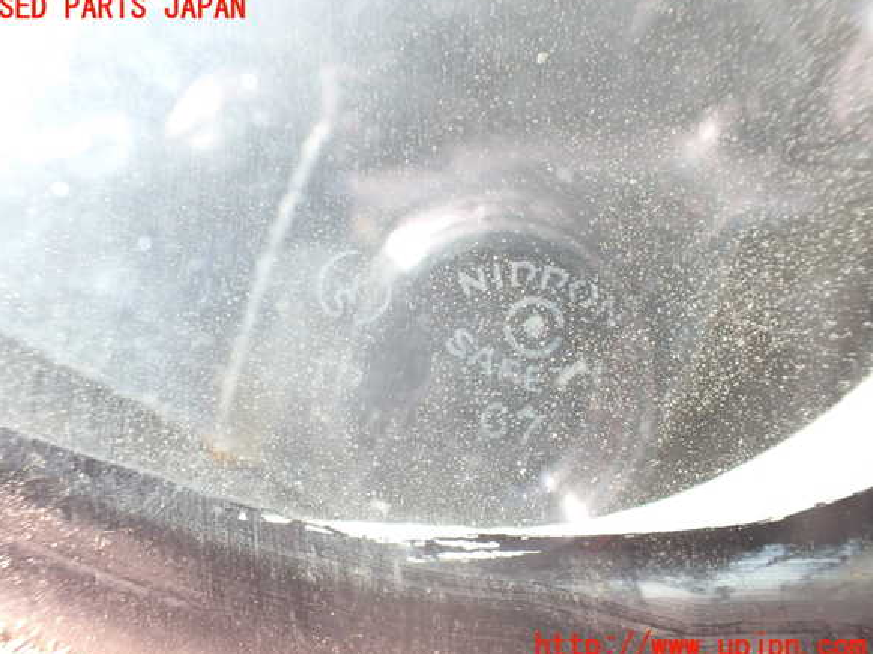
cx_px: 424
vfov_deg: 45.4
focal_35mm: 31
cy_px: 328
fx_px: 781
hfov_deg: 58.4
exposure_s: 1/125
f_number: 2.3
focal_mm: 5.4
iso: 320
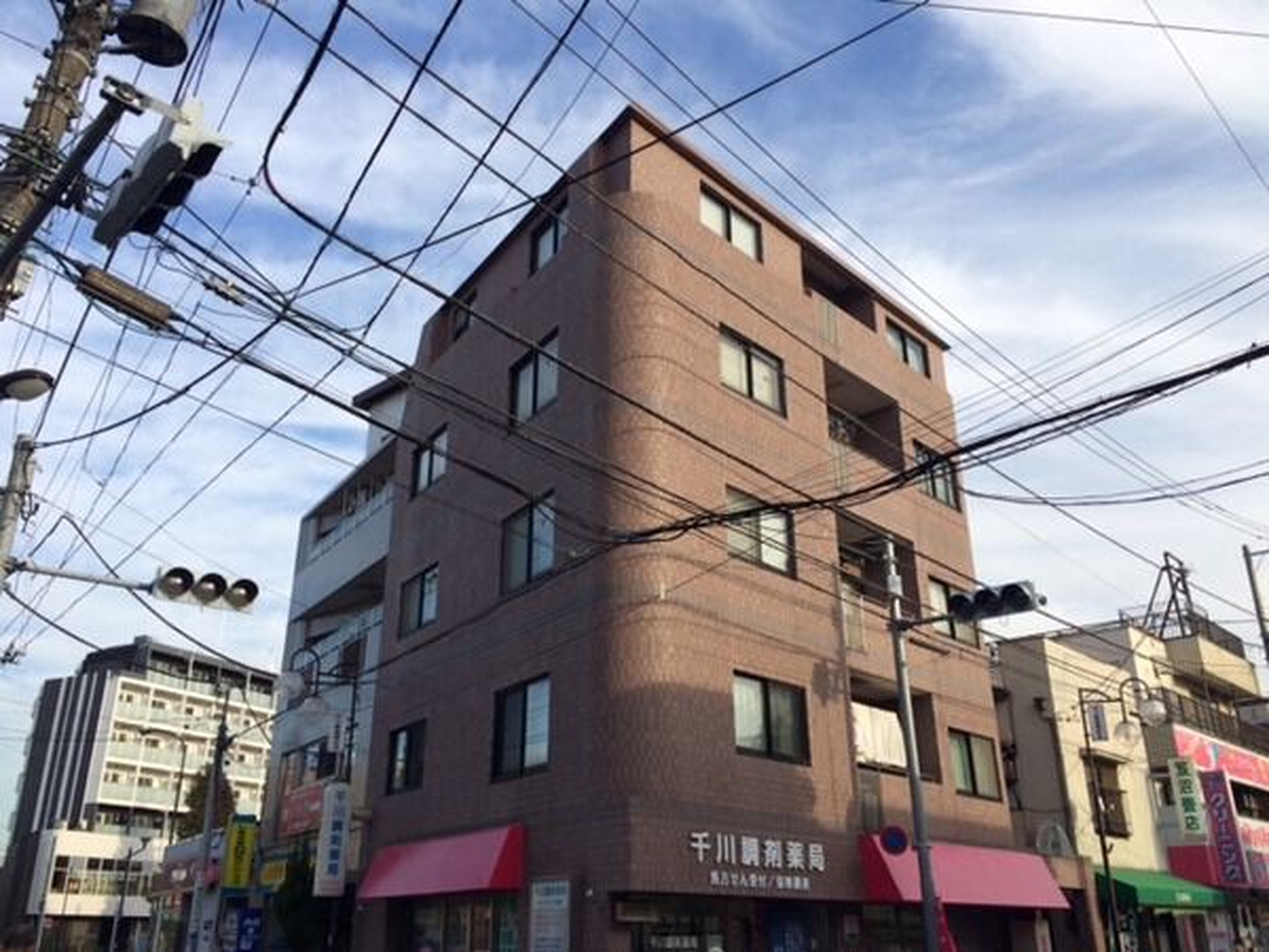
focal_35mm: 29
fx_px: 1063
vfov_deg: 48.2
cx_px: 634
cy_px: 476
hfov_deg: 61.7
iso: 32
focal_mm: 4.15
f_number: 2.2
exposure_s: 1/1282
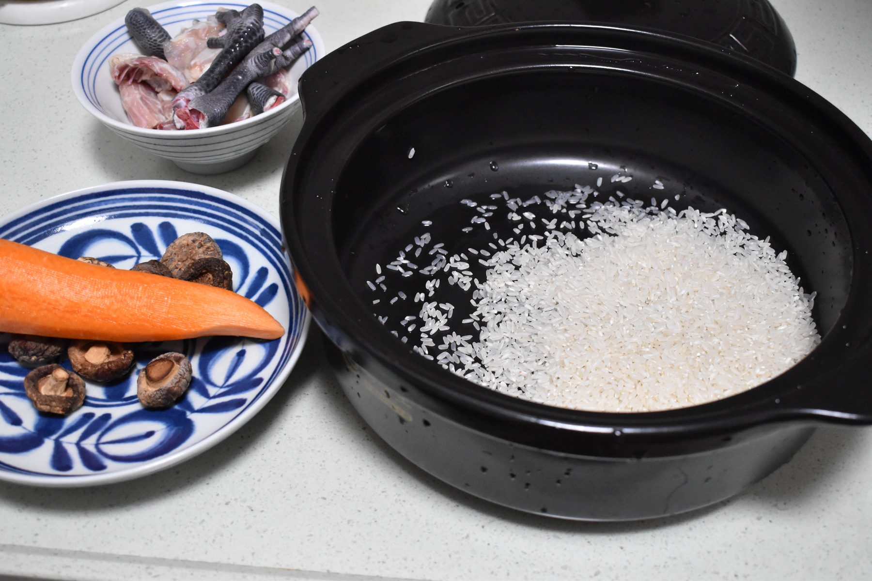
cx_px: 436
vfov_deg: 31.9
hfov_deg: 46.4
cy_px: 290
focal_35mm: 42
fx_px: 1017
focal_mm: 28
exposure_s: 1/50
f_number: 5
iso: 3600
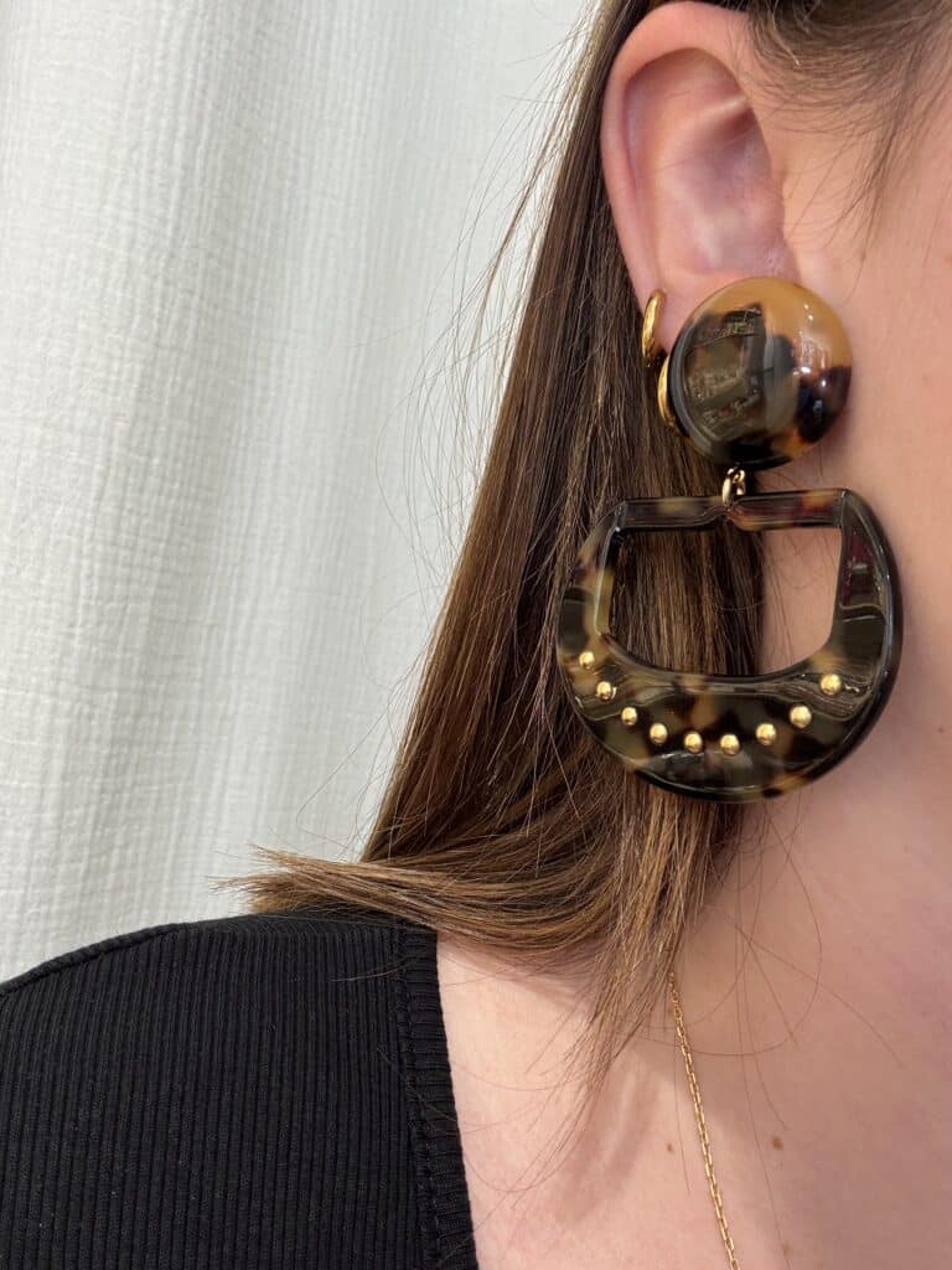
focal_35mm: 30
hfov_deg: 46.8
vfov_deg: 60.0
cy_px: 635
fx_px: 1100
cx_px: 476
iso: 40
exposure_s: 1/50
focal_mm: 2.69
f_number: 1.9
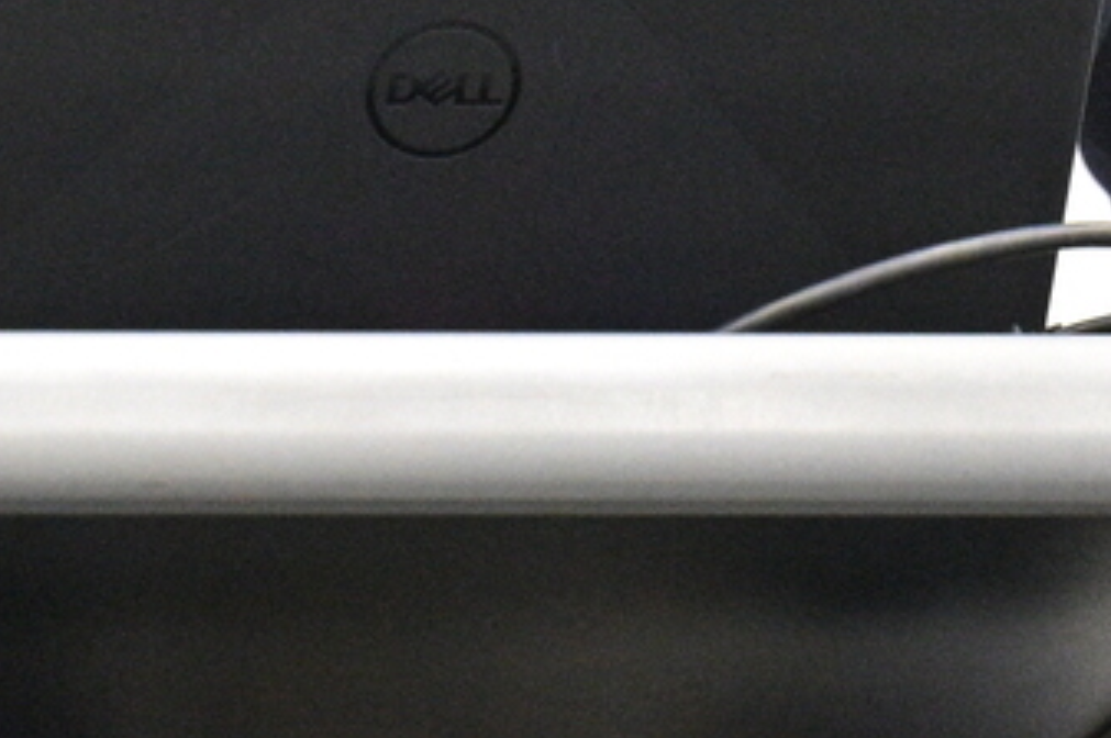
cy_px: -469
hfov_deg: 2.0
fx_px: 31077
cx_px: -315
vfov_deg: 1.4
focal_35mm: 1008
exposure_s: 1/200
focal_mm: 175
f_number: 2.8
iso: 2000
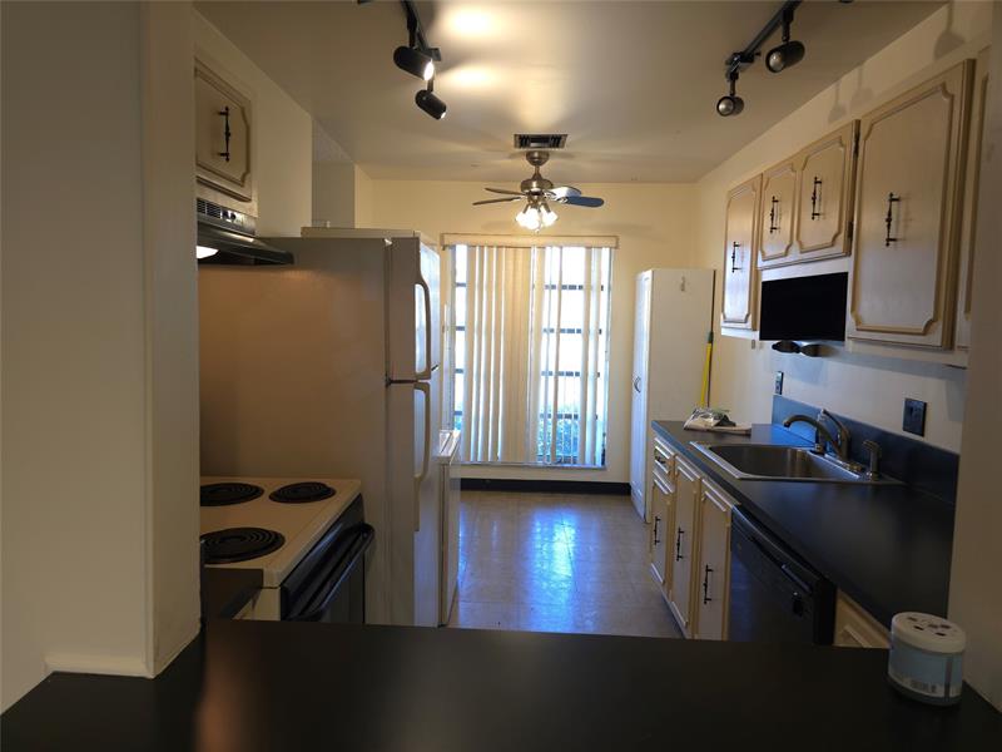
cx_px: 501
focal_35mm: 23
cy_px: 376
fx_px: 666
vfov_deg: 58.9
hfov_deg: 73.9
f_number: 1.7
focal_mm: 6.3
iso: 200
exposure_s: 1/60
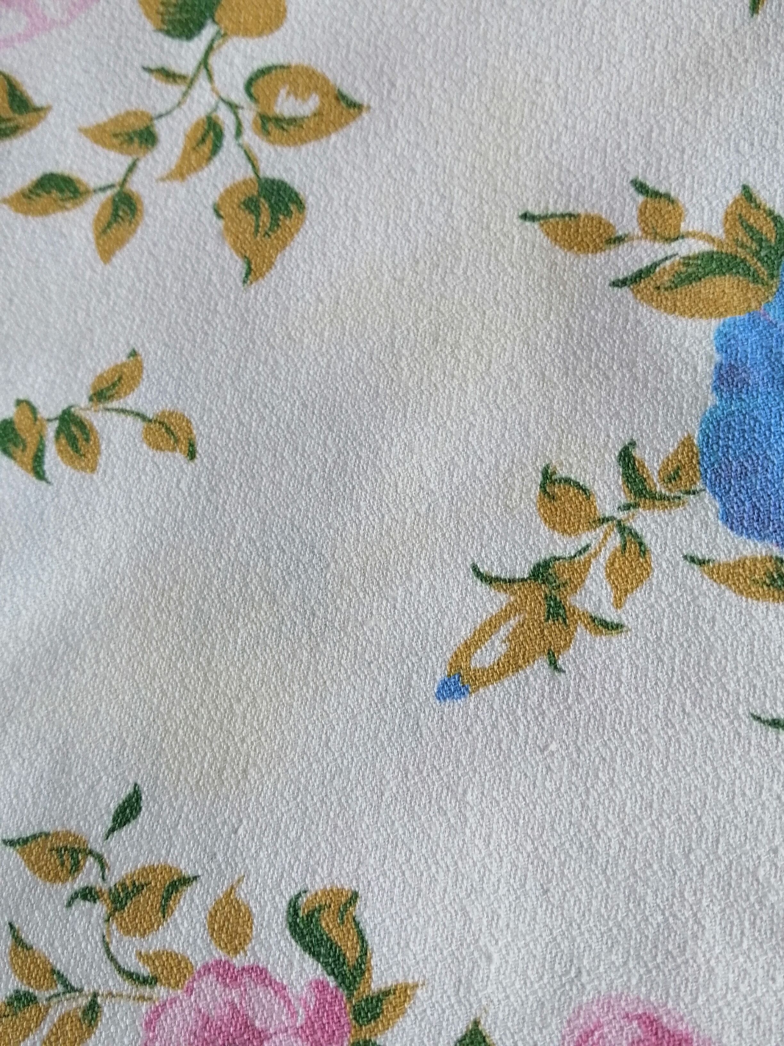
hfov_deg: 36.8
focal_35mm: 39
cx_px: 392
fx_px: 1178
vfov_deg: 47.9
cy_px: 523
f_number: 1.8
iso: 80
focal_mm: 3.95
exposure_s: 1/50
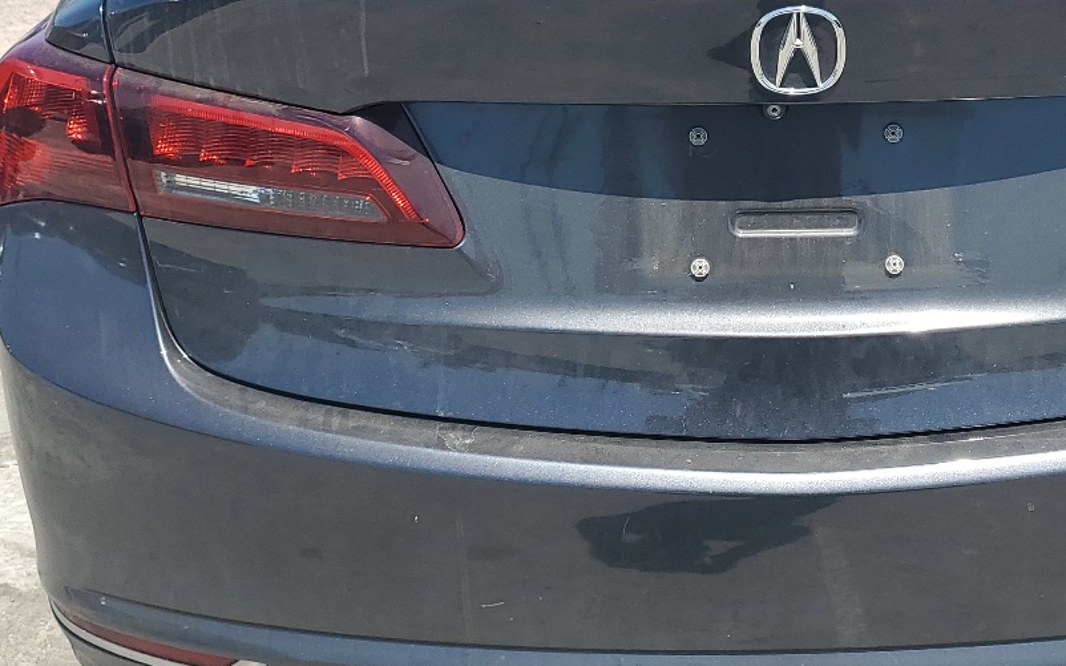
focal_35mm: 55
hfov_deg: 36.2
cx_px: 774
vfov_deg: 23.4
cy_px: 198
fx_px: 1598
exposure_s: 1/2000
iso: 50
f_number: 1.5
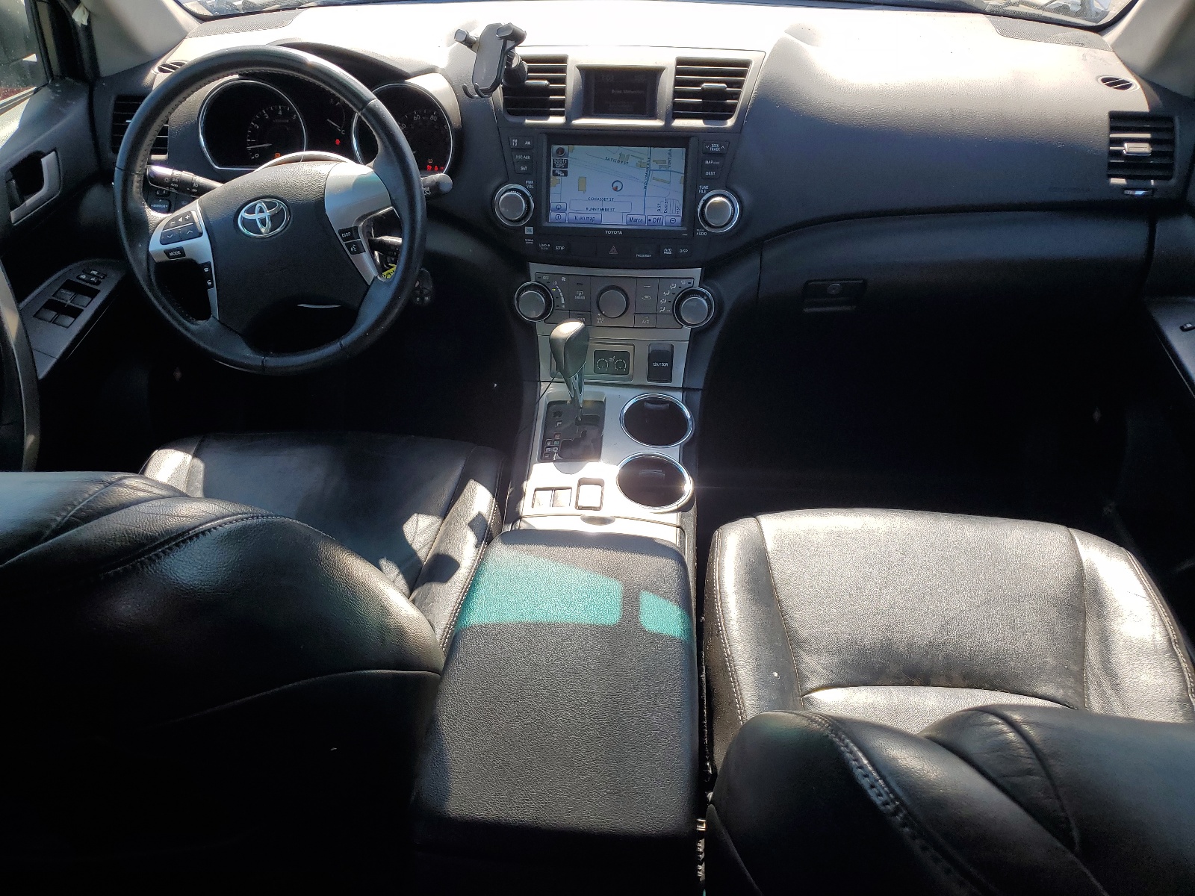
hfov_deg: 67.3
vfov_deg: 53.1
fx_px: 898
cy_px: 448
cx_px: 598
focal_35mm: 26
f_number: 1.5
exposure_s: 1/769
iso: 50
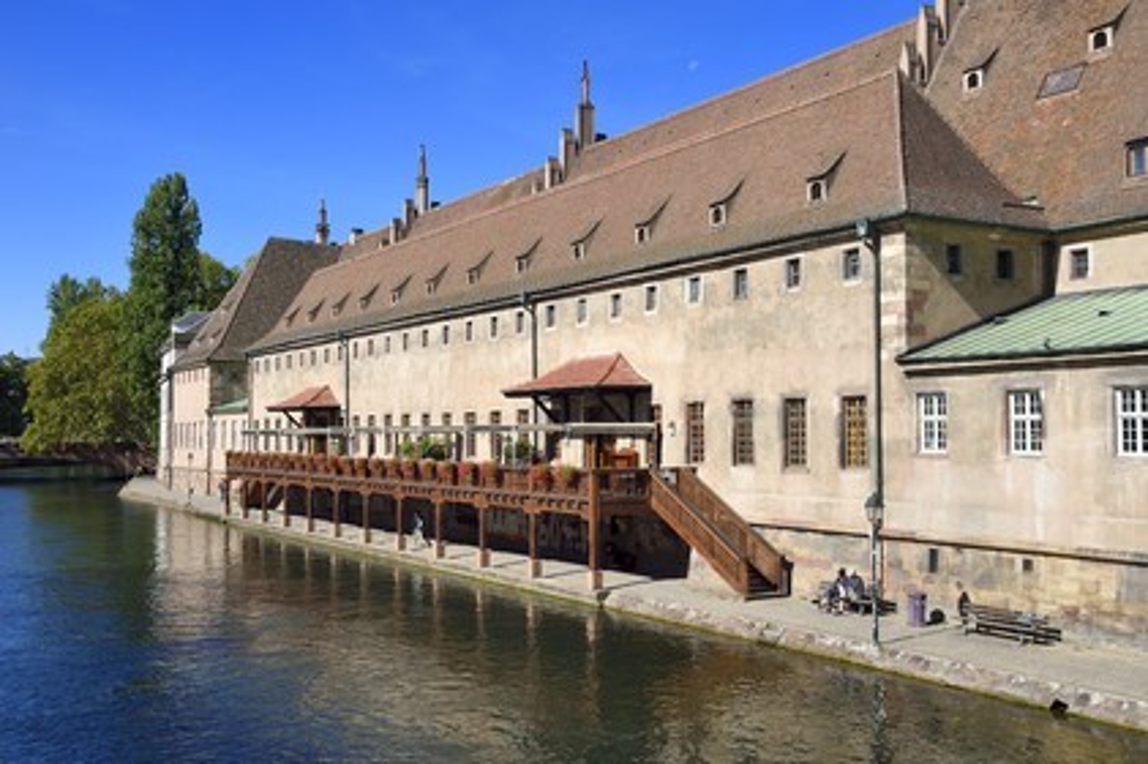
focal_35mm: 38
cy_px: 382
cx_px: 574
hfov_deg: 50.7
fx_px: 1211
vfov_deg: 35.0
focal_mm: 38
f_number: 8
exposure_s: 1/640
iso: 200
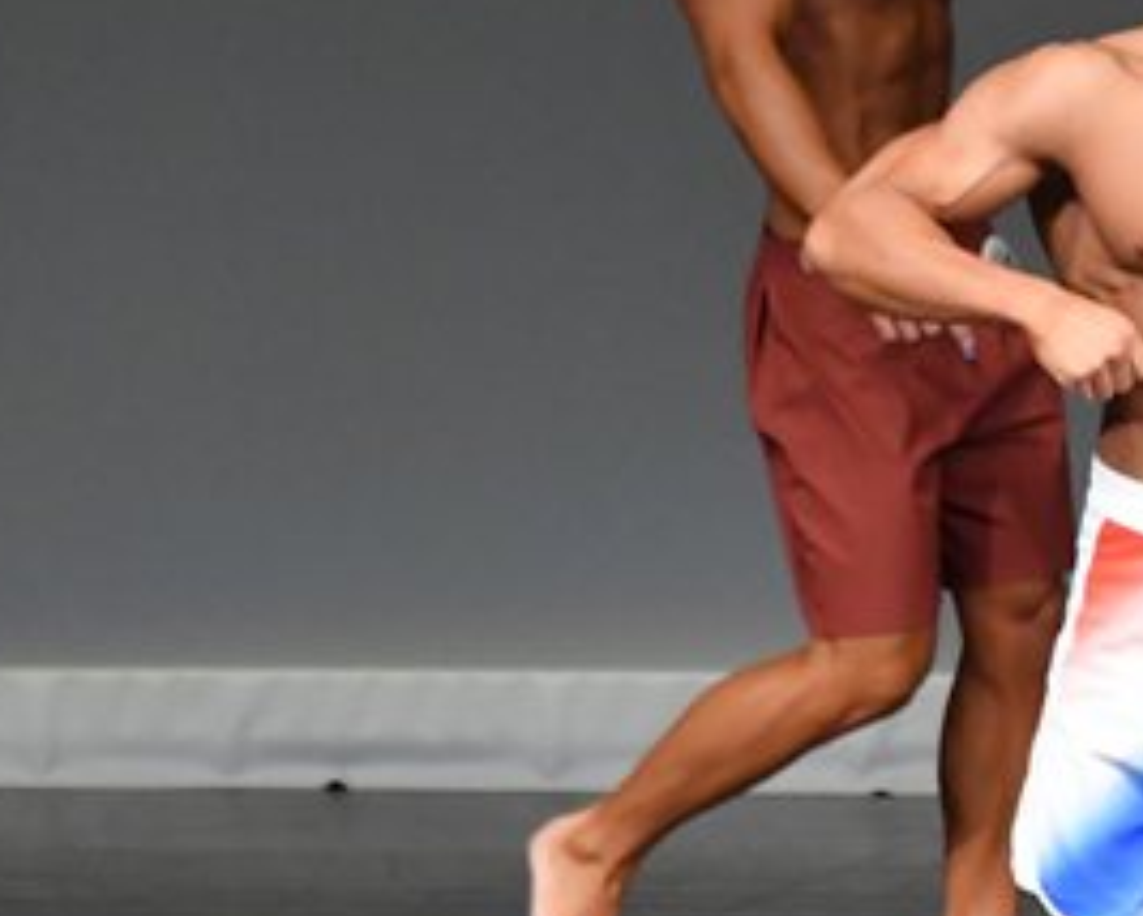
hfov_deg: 2.1
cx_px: 1458
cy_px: 646
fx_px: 31788
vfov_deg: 1.7
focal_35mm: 939
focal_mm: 230
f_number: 5.6
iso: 5000
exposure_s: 1/400
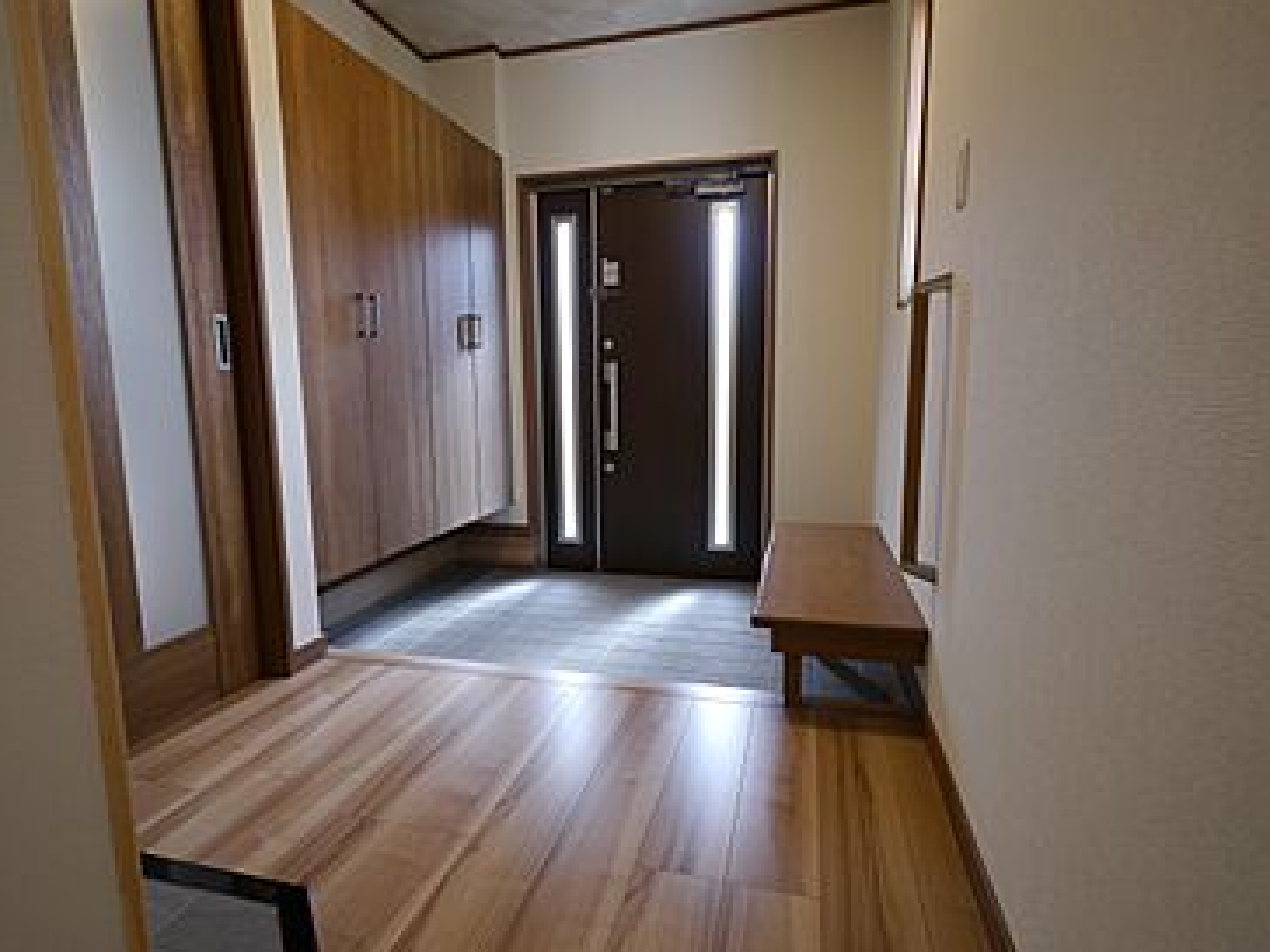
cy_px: 485
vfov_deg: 68.7
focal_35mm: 19
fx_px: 697
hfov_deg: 84.6
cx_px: 607
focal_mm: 9
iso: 500
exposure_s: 1/60
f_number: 4
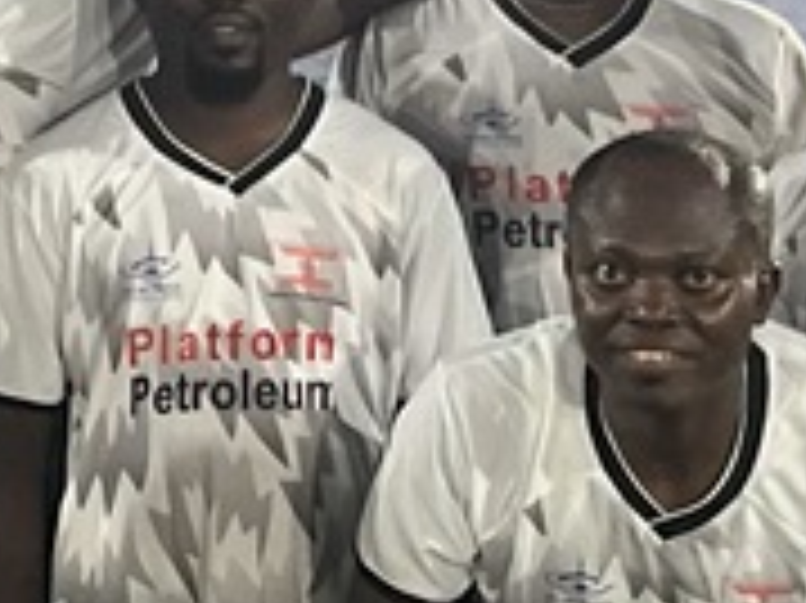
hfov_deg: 13.6
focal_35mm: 145
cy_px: -9
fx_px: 3374
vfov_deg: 10.1
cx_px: 162
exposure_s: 1/33
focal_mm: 5.1
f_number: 1.6
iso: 400
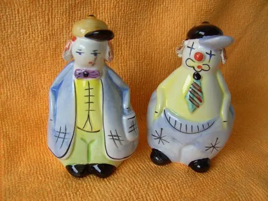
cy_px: 100
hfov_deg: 50.1
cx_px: 134
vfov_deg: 38.7
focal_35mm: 37
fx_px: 286
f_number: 3.5
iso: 64
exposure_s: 1/80
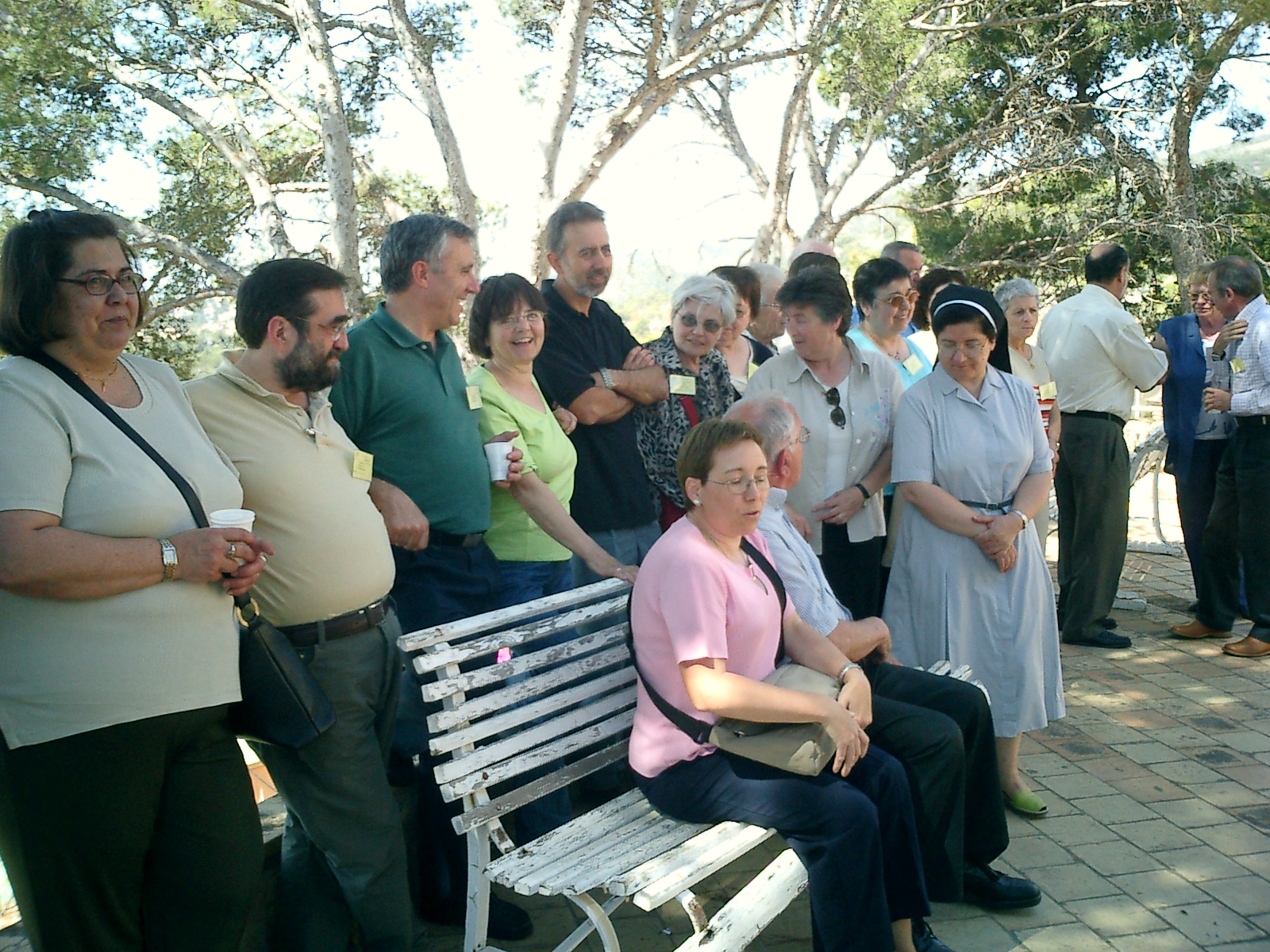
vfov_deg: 39.7
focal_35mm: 36
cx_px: 635
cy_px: 476
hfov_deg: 51.4
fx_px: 1321
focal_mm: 7.5
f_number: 3.2
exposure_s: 1/200
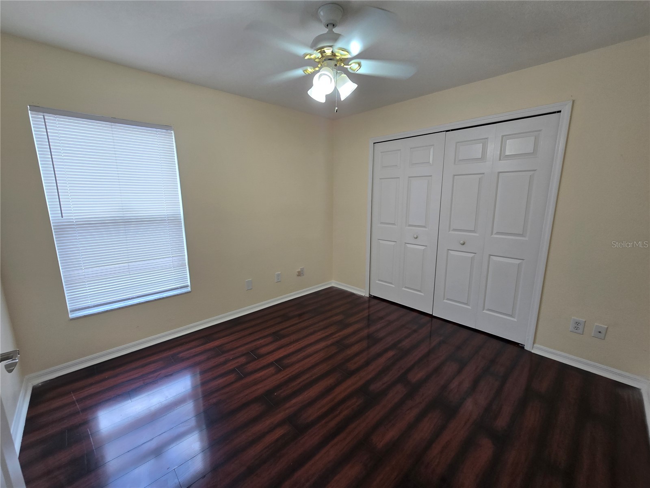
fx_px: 244
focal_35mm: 13
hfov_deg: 106.2
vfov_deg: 89.9
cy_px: 244
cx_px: 325
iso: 64
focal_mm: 2.2
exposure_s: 1/60
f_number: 2.2
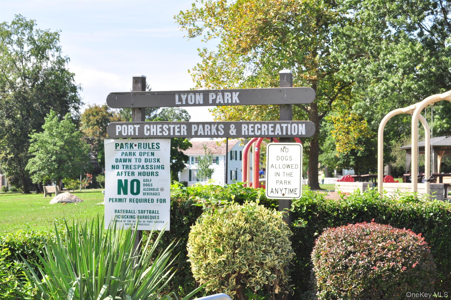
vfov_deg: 17.4
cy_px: 150
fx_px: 976
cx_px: 226
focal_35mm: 78
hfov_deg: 26.0
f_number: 14
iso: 400
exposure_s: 1/200
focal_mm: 52
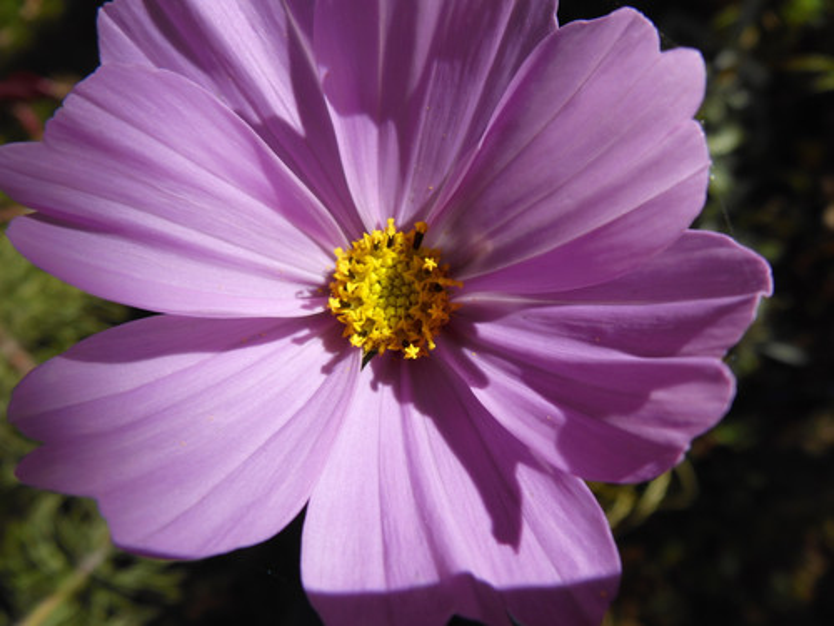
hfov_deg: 63.4
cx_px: 417
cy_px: 313
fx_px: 675
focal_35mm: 28
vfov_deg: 49.7
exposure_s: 1/800
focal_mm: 4.9
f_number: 3.3
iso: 80
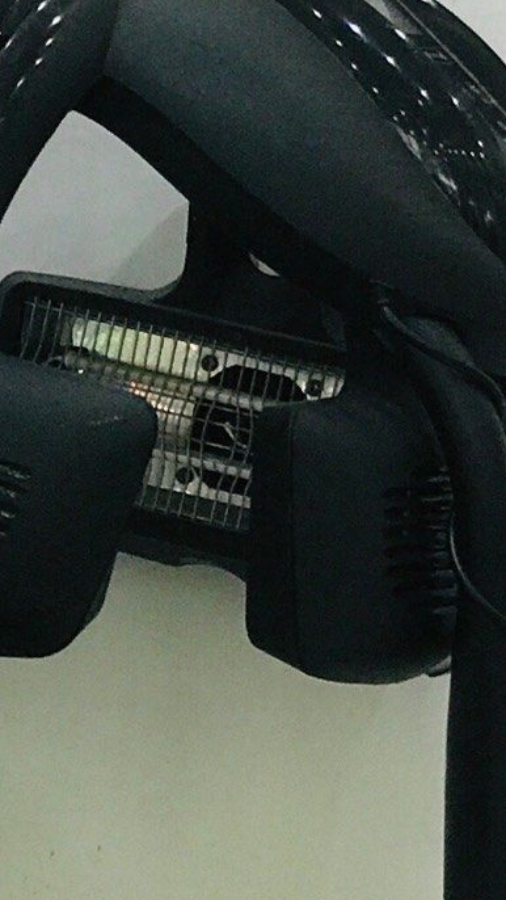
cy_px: -195
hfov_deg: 4.8
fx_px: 5890
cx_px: 1255
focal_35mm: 247
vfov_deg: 8.6
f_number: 2.8
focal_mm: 6.6
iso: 32
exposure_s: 1/50
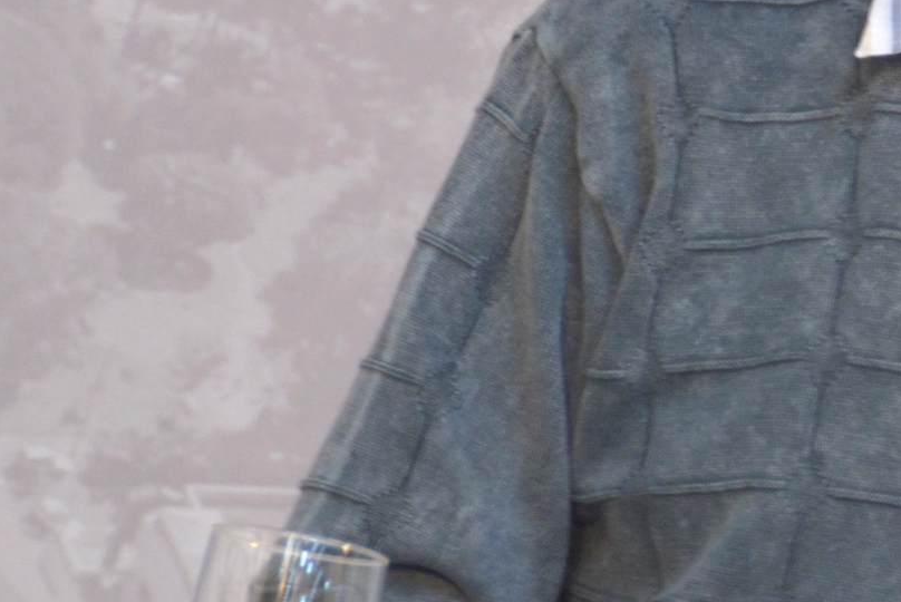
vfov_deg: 1.9
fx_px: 18082
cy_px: 254
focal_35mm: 722
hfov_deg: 2.8
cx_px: 1272
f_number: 5.6
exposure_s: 1/60
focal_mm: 130
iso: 720
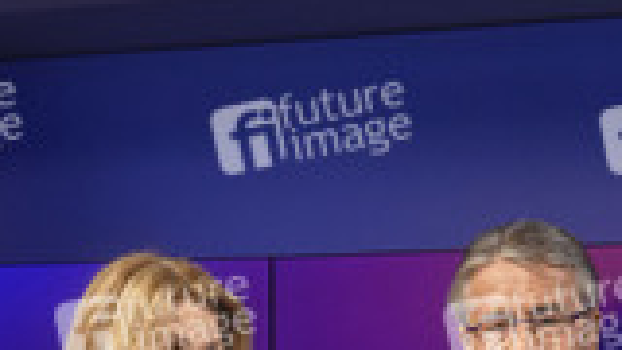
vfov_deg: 9.0
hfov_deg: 16.1
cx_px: 208
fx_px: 2194
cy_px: 420
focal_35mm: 133
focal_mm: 30
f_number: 4
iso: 1600
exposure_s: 1/160
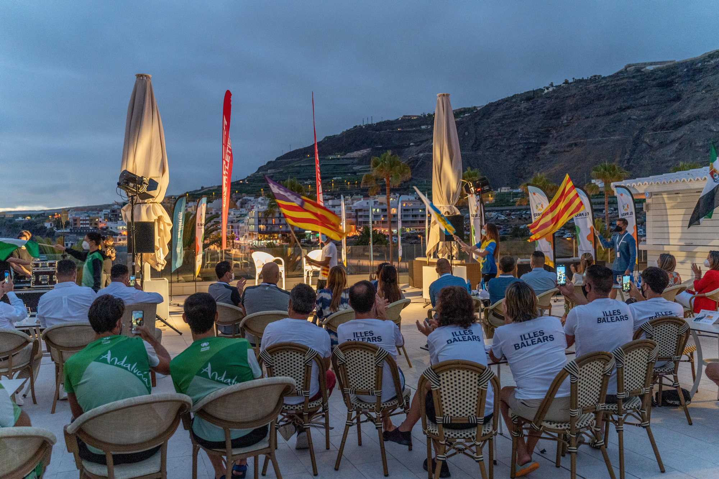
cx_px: 360
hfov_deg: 60.3
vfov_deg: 42.3
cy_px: 240
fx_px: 619
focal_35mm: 31
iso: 2500
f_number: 3.5
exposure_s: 1/60
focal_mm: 31
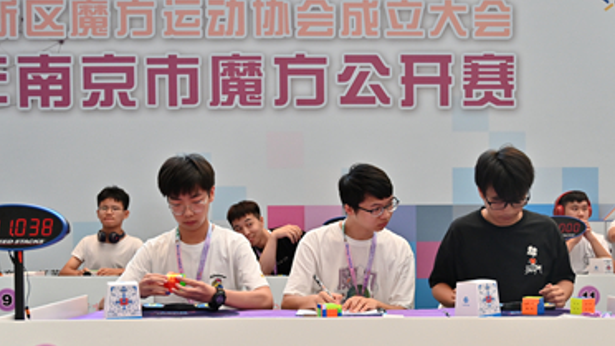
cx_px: 347
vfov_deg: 25.8
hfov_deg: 44.8
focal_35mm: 46
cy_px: 262
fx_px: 745
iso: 1250
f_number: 4
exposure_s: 1/640
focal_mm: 32.5
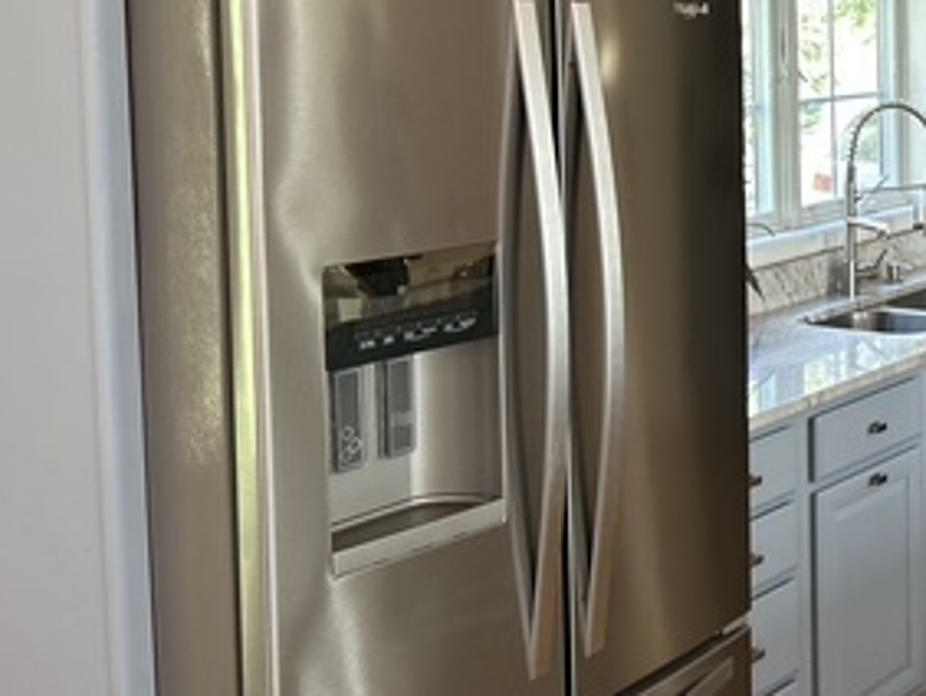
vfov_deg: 24.3
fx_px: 1580
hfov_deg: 29.6
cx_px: 1005
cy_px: 102
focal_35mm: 59
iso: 250
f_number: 1.5
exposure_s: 1/60
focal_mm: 5.7
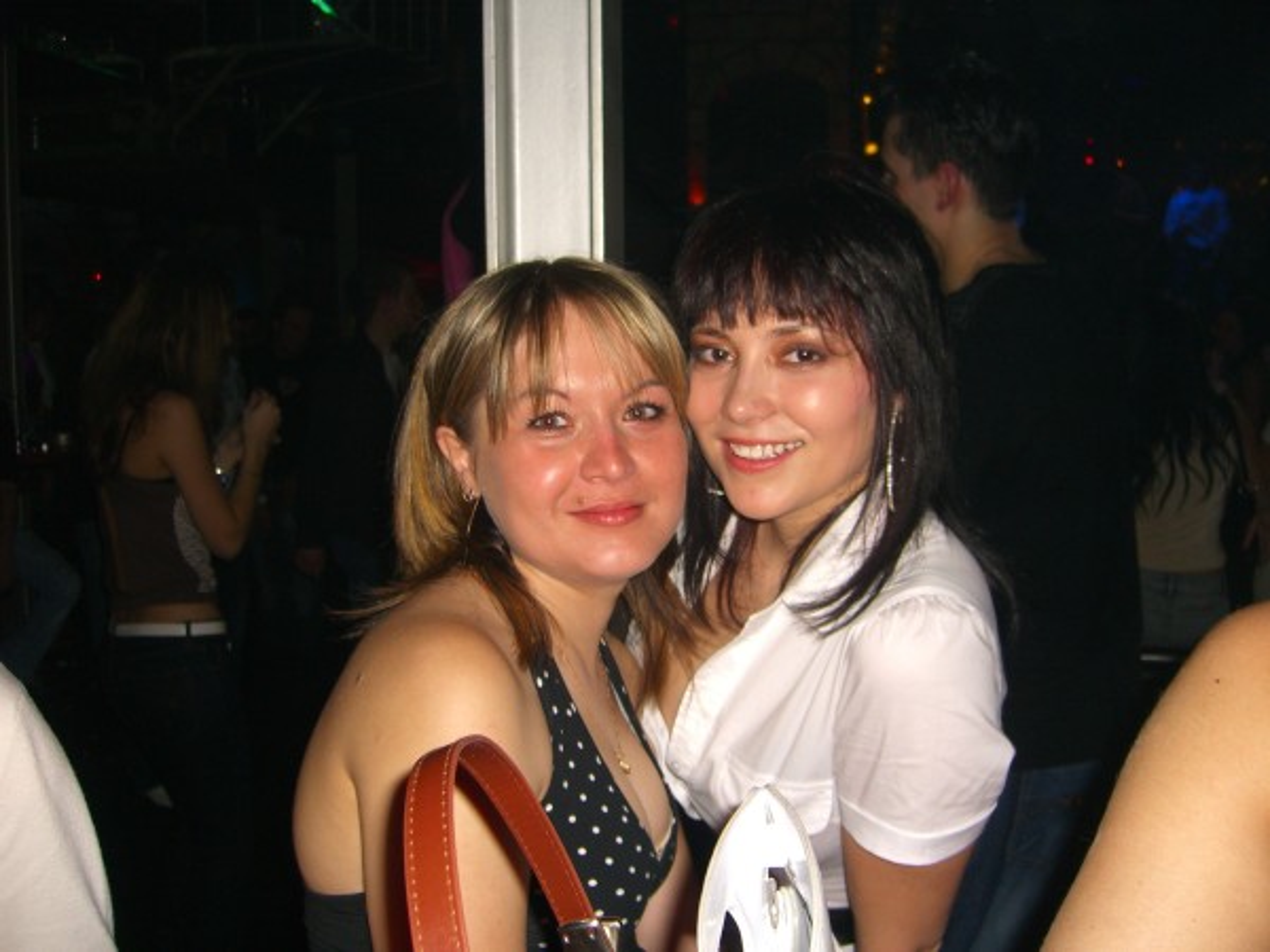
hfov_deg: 49.0
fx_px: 1394
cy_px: 476
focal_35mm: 38
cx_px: 635
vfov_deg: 37.7
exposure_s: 1/60
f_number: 2.8
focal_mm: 7.9
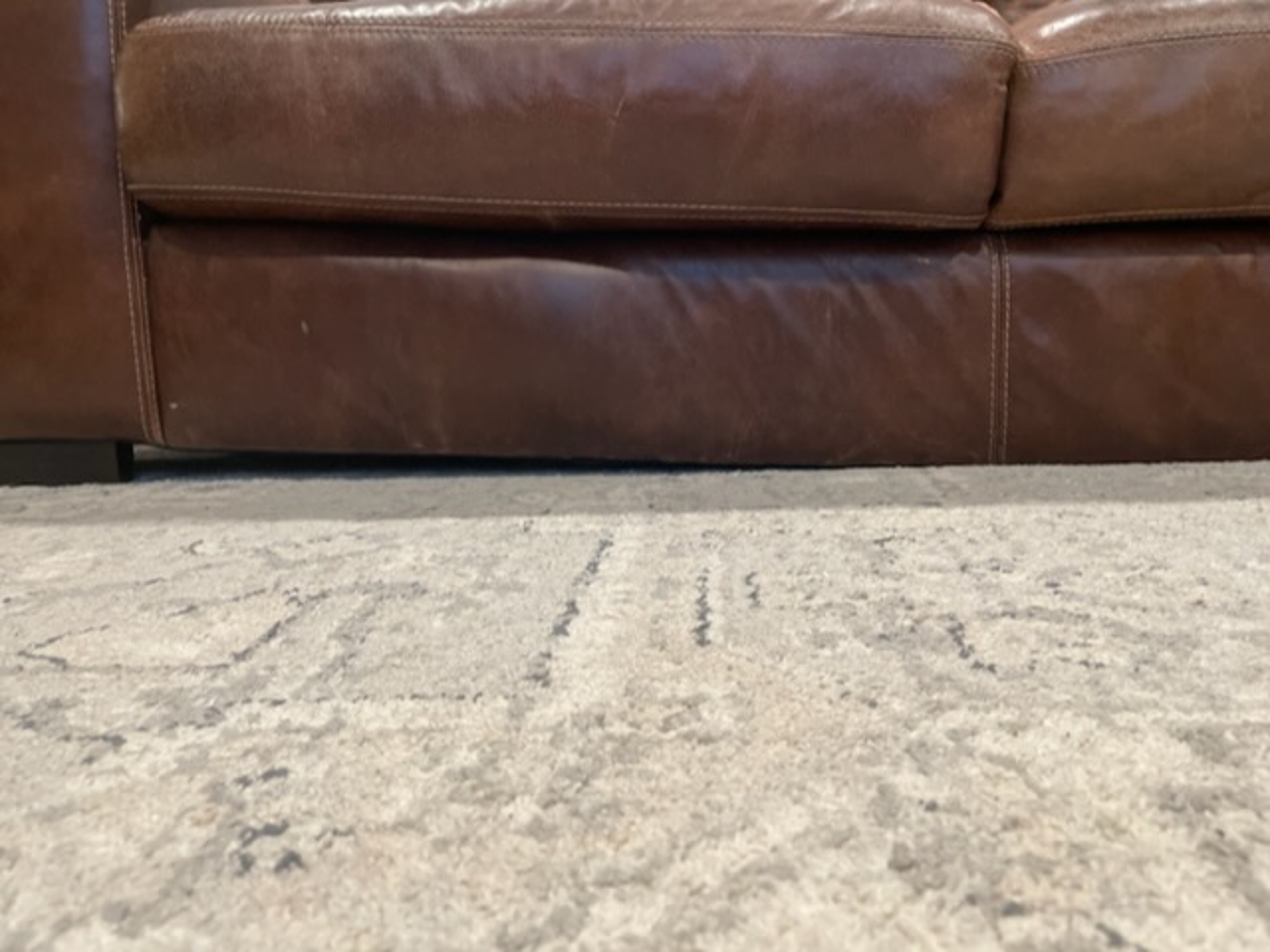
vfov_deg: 53.1
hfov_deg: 67.3
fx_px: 954
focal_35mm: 26
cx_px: 635
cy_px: 476
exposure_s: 1/60
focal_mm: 4.2
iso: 320
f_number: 1.6
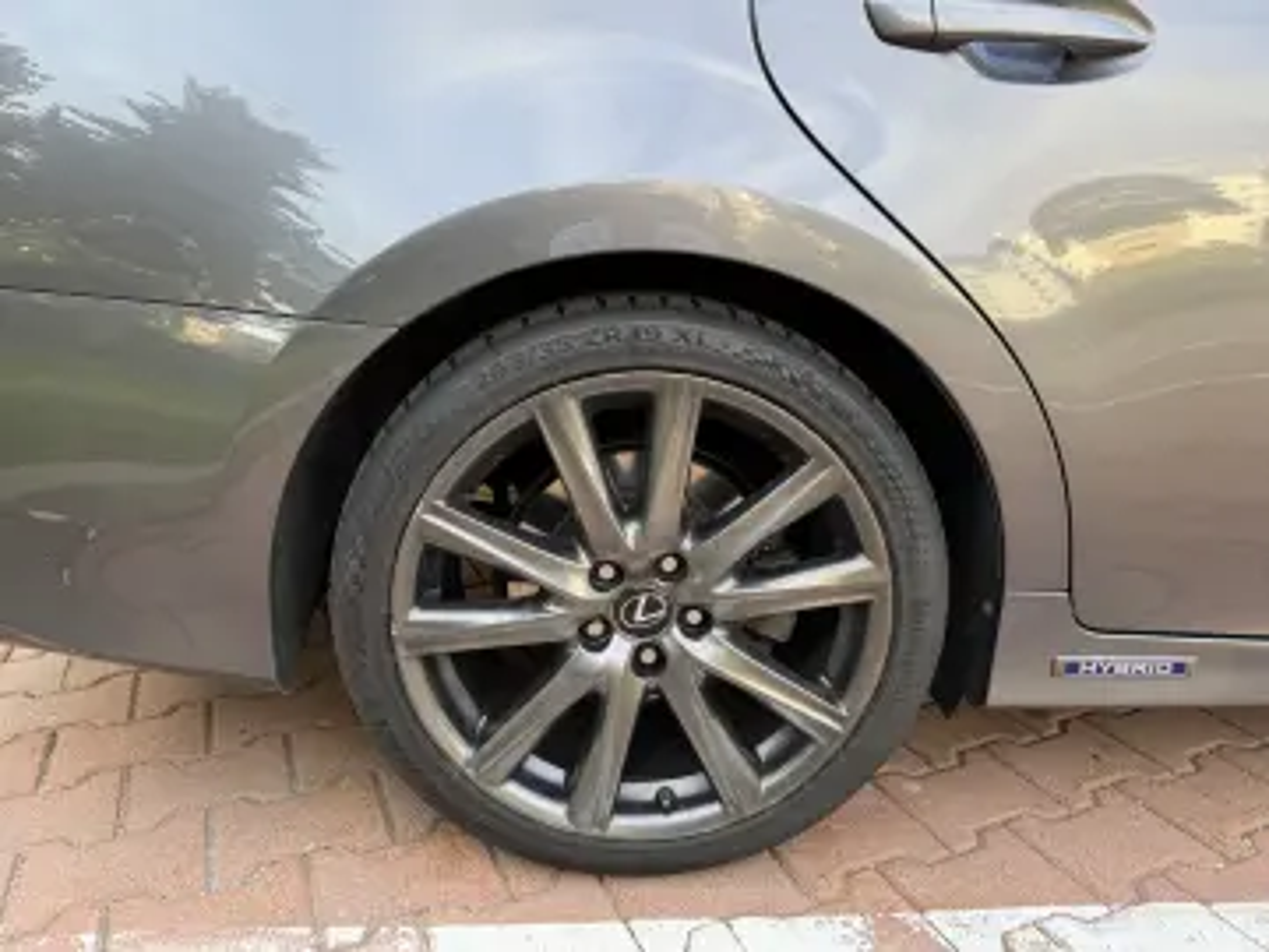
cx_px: 634
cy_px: 476
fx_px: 880
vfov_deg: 56.8
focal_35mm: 24
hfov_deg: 71.6
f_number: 1.78
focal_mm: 6.76
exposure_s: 1/144
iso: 64
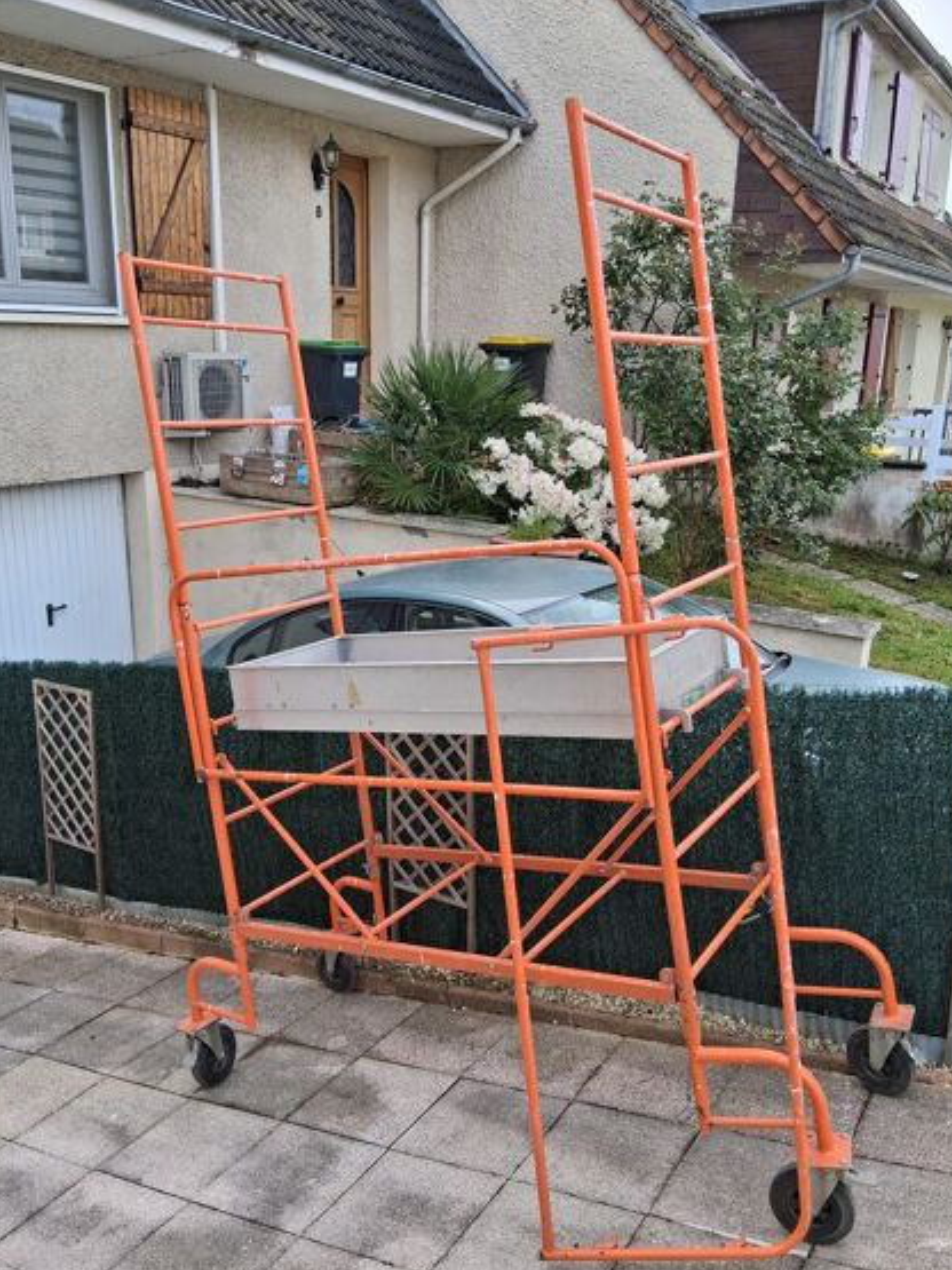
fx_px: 1100
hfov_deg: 46.8
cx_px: 467
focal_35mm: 30
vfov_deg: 60.0
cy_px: 638
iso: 25
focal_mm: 3.98
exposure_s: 1/204
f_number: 1.8
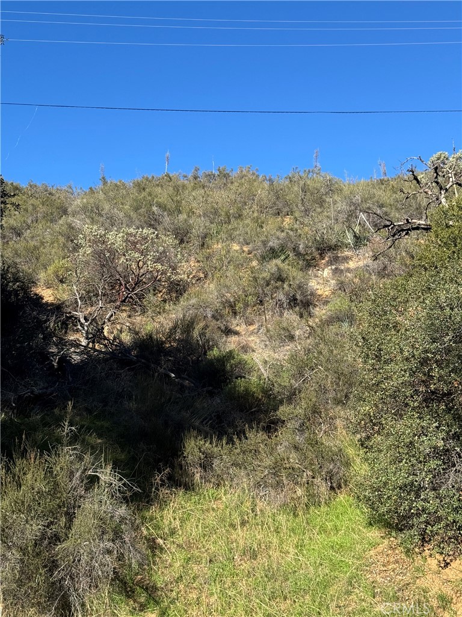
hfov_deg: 30.3
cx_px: 231
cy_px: 308
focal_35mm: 48
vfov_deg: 39.7
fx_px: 854
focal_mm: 6.76
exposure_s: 1/2331
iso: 64
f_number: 1.78
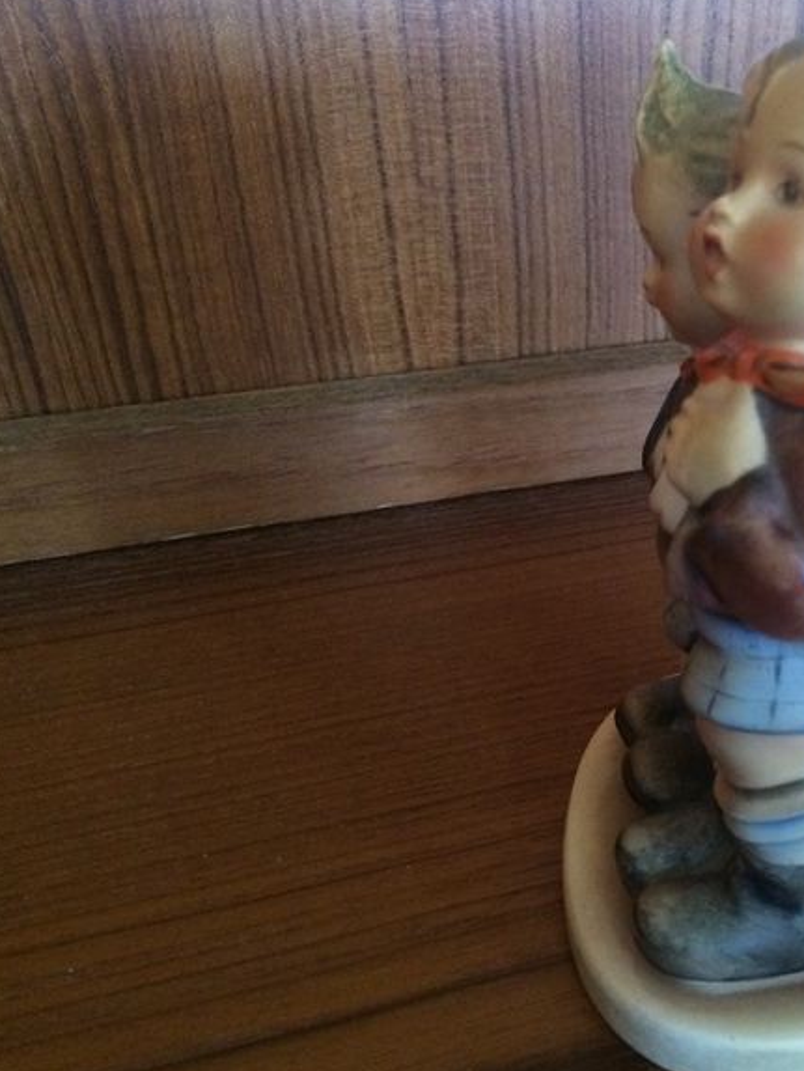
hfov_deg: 29.2
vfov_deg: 40.4
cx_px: 769
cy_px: 514
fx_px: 1454
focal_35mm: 47
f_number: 2.2
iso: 320
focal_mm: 4.12
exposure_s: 1/15
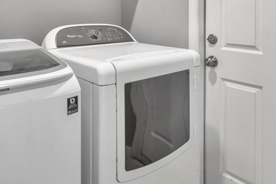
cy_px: 13
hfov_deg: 57.8
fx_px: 245
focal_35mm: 32
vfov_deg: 37.9
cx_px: 99
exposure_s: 1/125
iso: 1000
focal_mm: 14
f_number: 2.8
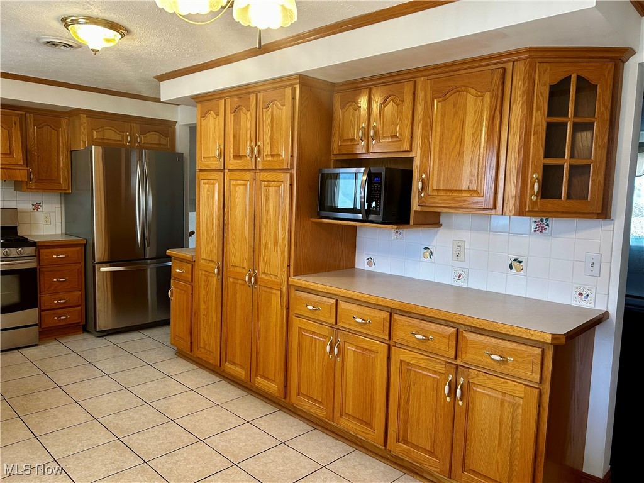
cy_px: 242
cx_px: 322
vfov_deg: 53.1
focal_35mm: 26
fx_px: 484
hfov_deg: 67.3
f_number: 1.5
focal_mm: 5.7
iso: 125
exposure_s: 1/120
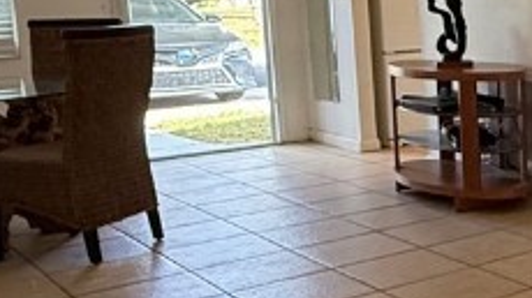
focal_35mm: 68
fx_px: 959
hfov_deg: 25.7
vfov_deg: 17.7
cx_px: 726
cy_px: 122
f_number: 2.2
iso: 400
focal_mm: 2.22
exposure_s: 1/120
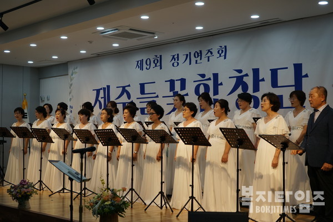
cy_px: 111
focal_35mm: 57
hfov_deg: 35.1
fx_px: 527
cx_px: 166
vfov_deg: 23.8
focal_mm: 57
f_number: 5
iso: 400
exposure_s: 1/160
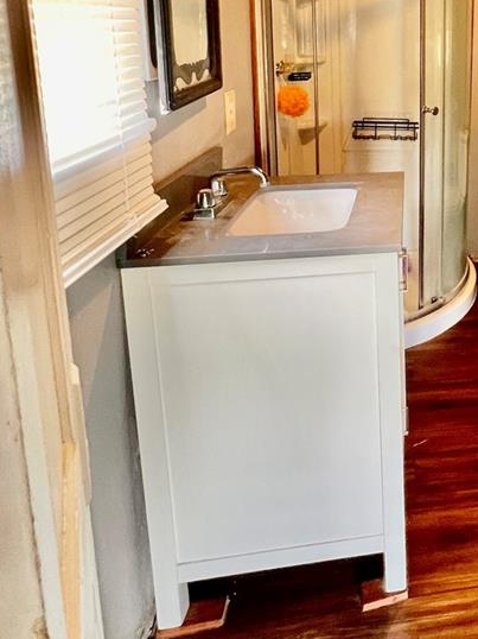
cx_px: 505
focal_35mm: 29
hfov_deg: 40.5
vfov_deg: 56.5
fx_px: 534
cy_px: 115
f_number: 1.8
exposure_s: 1/24
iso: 160
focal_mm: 1.57
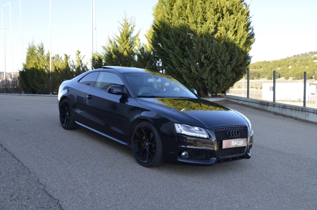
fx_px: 316
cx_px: 158
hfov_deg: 53.2
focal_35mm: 36
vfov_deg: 36.7
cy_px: 105
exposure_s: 1/200
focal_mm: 24
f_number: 7.1
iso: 200
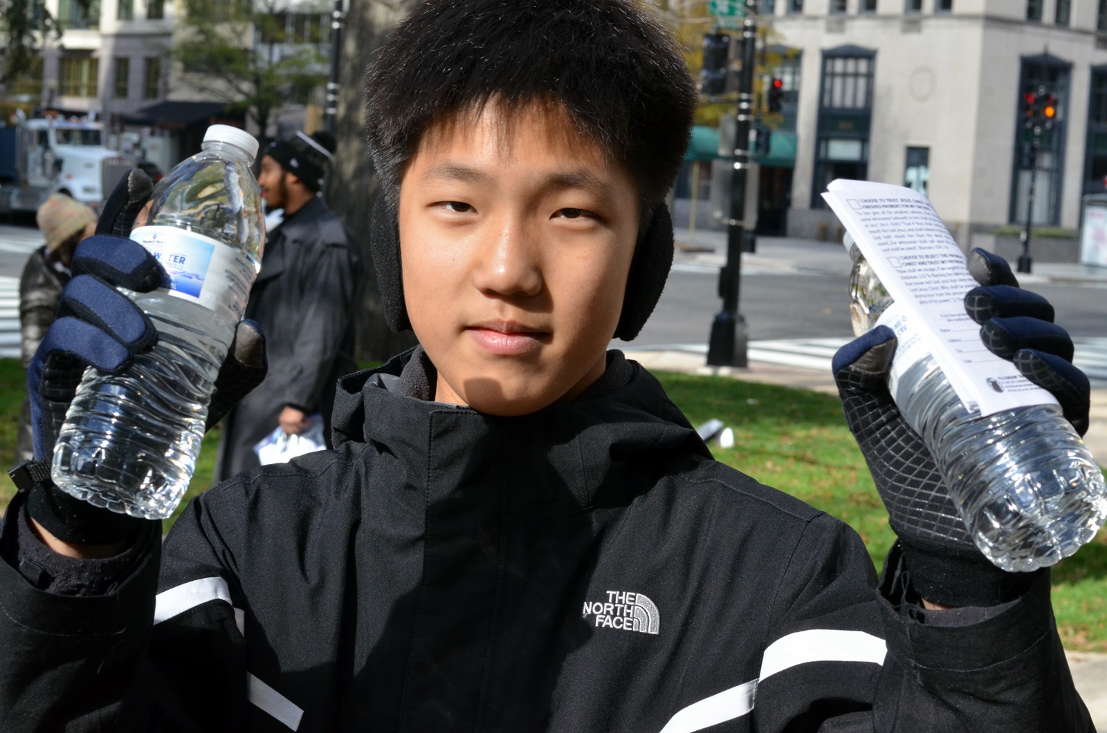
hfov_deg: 27.0
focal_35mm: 75
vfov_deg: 18.1
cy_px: 366
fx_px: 2302
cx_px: 554
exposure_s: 1/500
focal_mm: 50
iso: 1000
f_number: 11
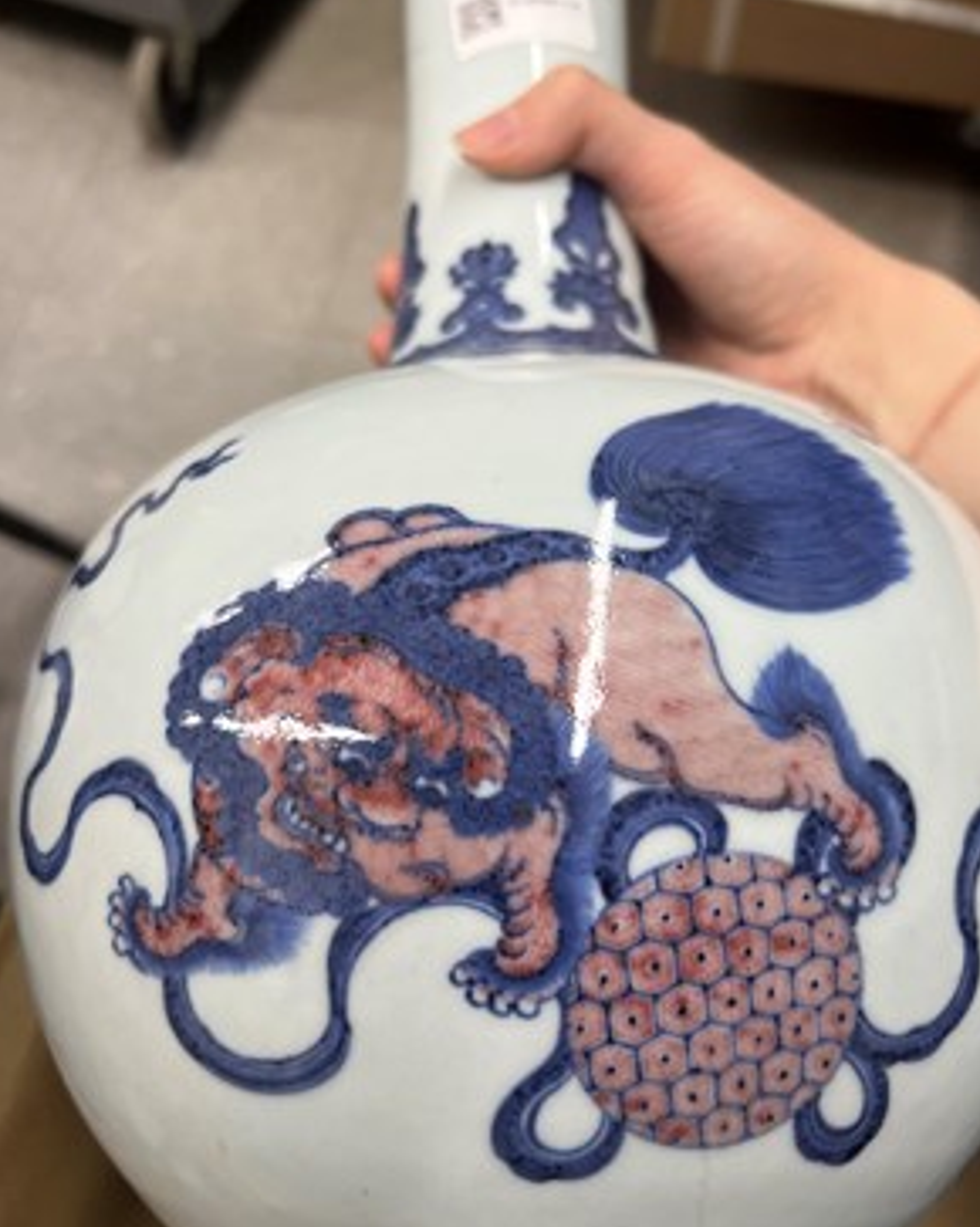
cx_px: 497
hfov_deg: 51.5
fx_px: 1016
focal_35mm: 28
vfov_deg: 62.2
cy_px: 632
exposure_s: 1/120
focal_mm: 5.7
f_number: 1.5
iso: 100
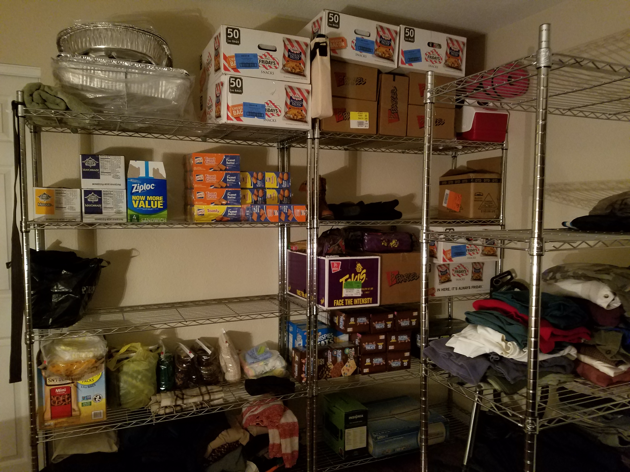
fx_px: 473
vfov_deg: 53.1
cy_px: 236
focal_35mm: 26
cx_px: 315
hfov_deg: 67.3
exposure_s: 1/10
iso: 400
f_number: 1.7
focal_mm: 4.2
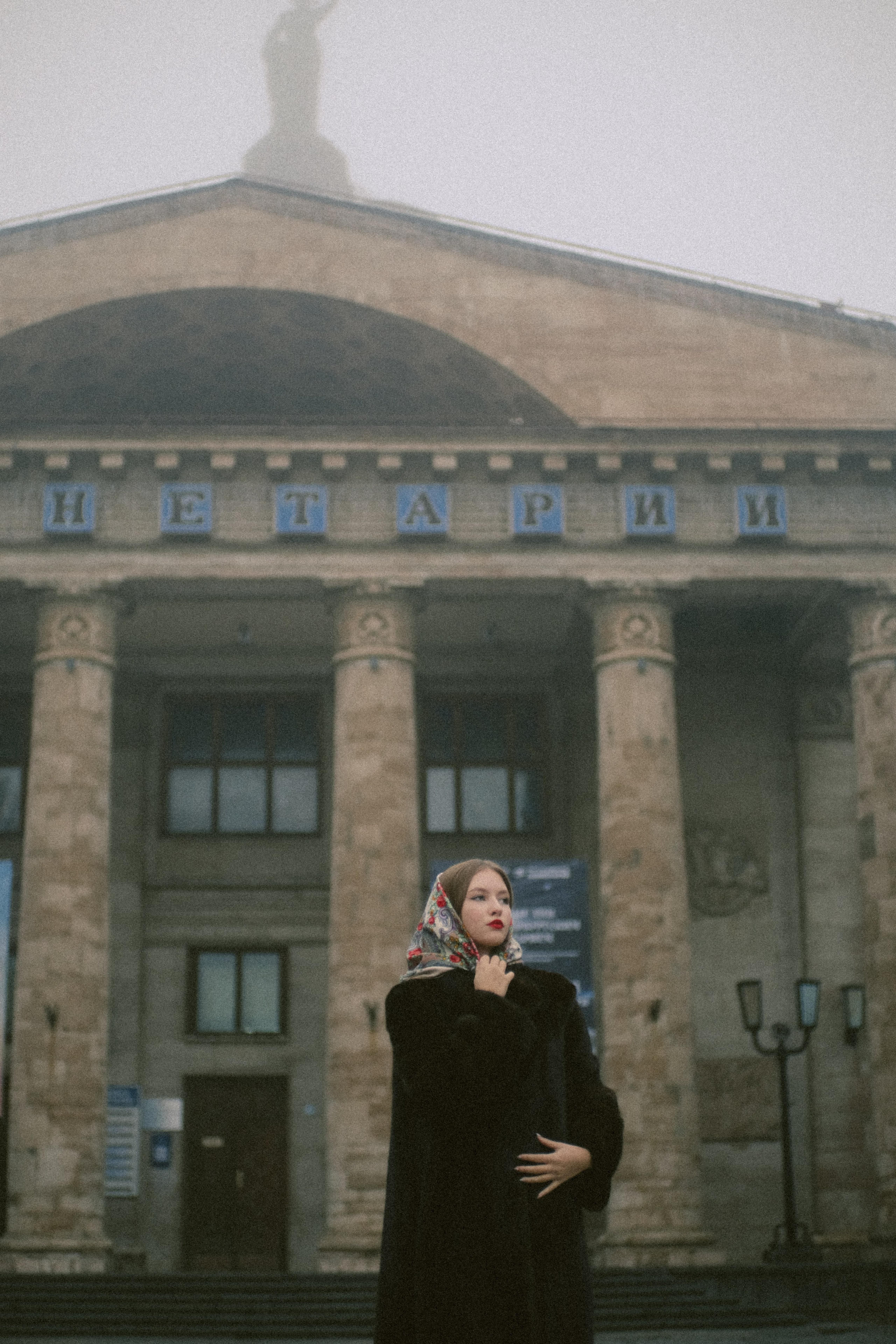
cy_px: 672
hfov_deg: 25.5
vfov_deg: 37.5
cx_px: 448
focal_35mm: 53
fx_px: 1979
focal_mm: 35
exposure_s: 1/320
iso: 400
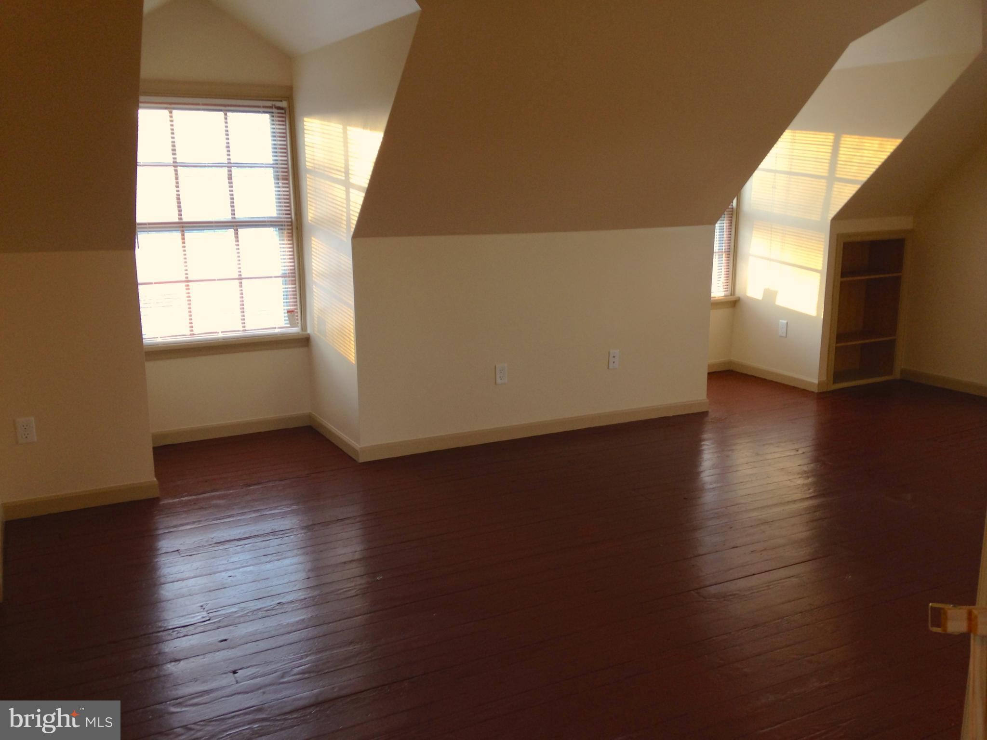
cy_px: 370
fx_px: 941
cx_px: 494
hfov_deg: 55.4
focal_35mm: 33
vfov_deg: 42.9
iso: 50
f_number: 2.4
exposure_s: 1/20
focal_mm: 4.12
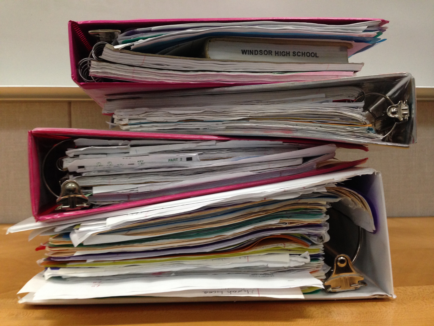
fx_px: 414
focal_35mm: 33
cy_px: 163
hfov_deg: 55.4
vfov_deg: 42.9
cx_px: 217
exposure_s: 1/20
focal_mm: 4.12
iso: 160
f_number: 2.4
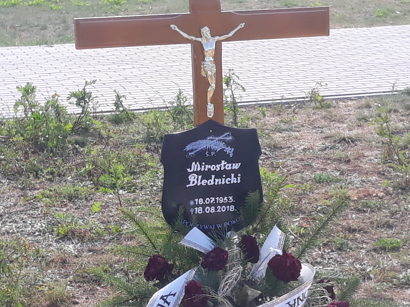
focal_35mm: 27
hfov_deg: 65.3
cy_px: 154
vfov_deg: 51.4
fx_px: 320
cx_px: 205
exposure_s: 1/1100
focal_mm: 3.71
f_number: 1.7
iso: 40
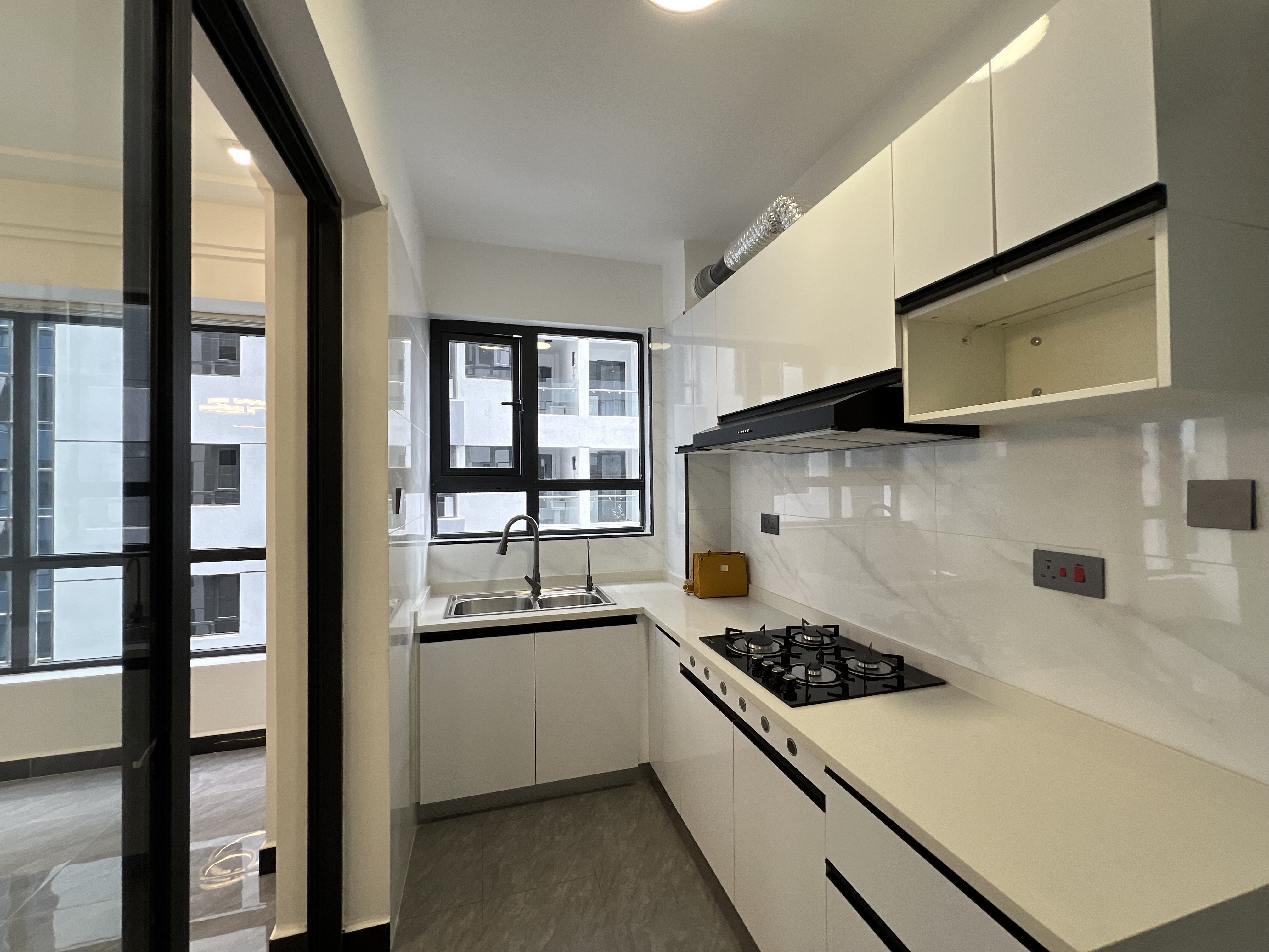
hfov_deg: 106.2
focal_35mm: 13
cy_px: 476
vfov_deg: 89.9
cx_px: 634
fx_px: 477
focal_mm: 1.57
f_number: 1.8
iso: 64
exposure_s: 1/99
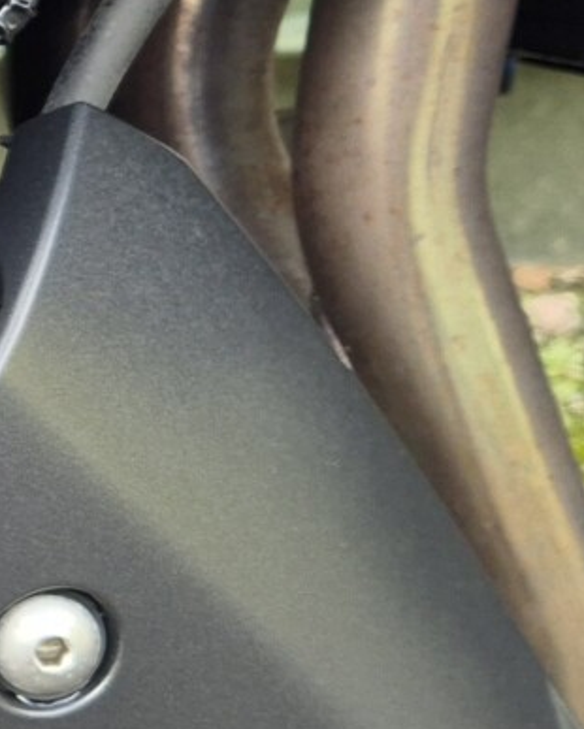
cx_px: -908
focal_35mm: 116
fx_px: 2504
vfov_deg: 16.6
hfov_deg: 10.9
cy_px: 313
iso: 80
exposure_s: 1/180
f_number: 1.8
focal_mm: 5.4
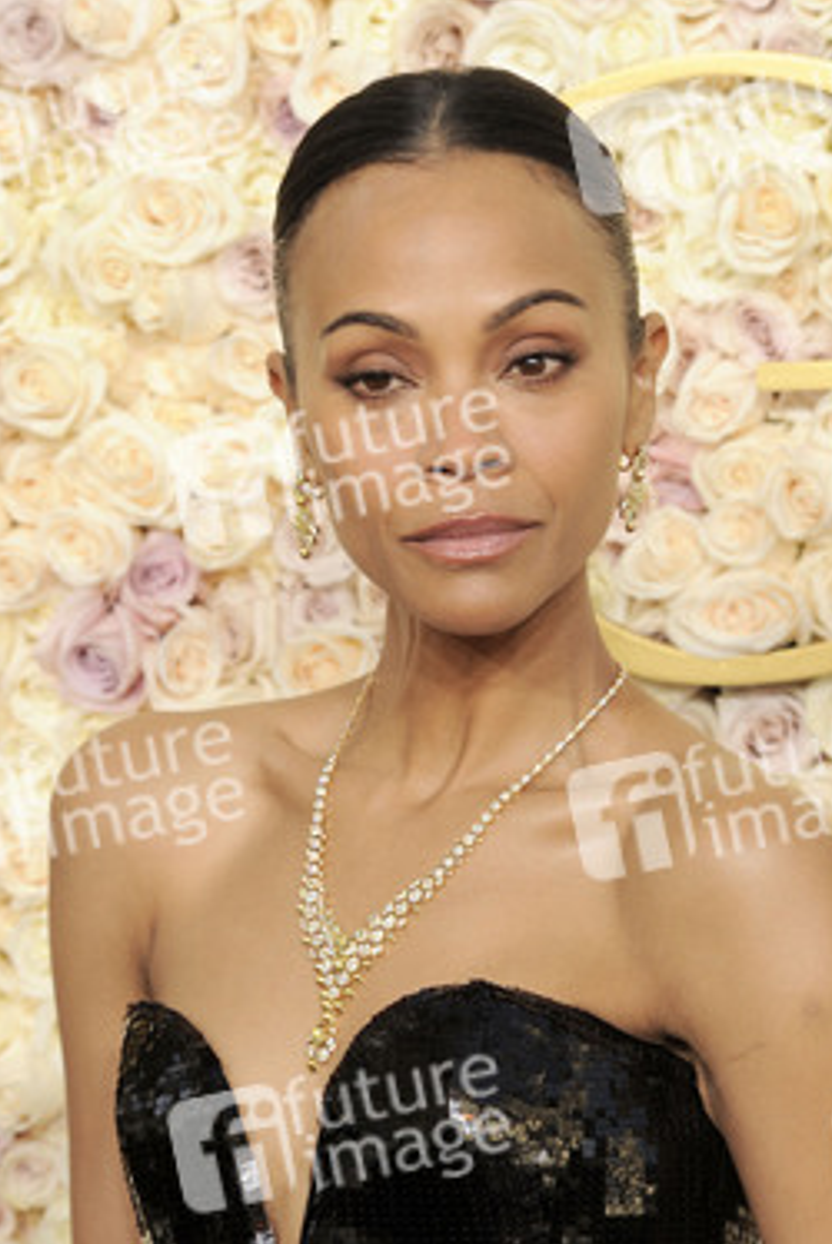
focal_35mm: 214
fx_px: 7404
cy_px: 635
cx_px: 438
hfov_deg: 6.4
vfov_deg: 9.6
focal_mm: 200
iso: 800
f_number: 10
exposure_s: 1/250
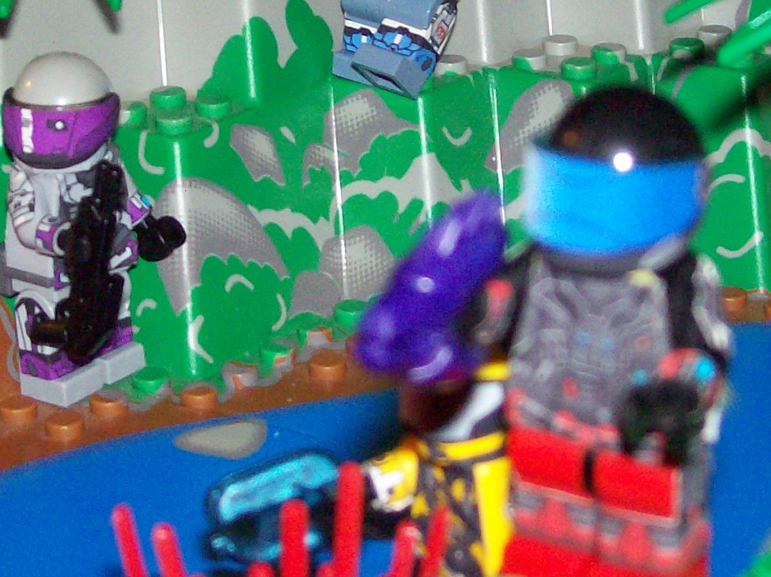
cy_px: 75
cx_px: 289
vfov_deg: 13.7
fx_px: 2382
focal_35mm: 107
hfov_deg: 18.4
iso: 140
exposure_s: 1/73.1
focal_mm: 7.6
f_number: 3
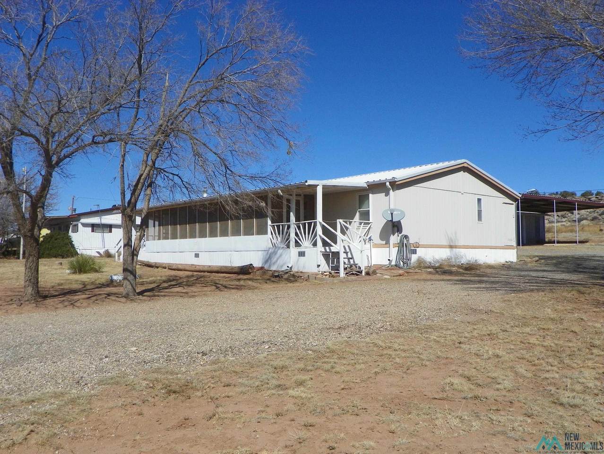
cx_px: 302
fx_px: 576
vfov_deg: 43.0
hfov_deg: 55.3
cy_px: 227
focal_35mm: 33
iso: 64
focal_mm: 5.9
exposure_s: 1/500
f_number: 5.6
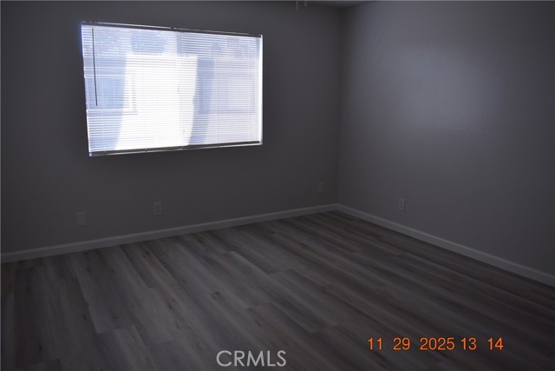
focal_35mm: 27
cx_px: 278
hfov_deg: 67.4
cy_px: 186
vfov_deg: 48.0
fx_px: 416
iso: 400
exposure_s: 1/250
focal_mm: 18
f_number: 4.5
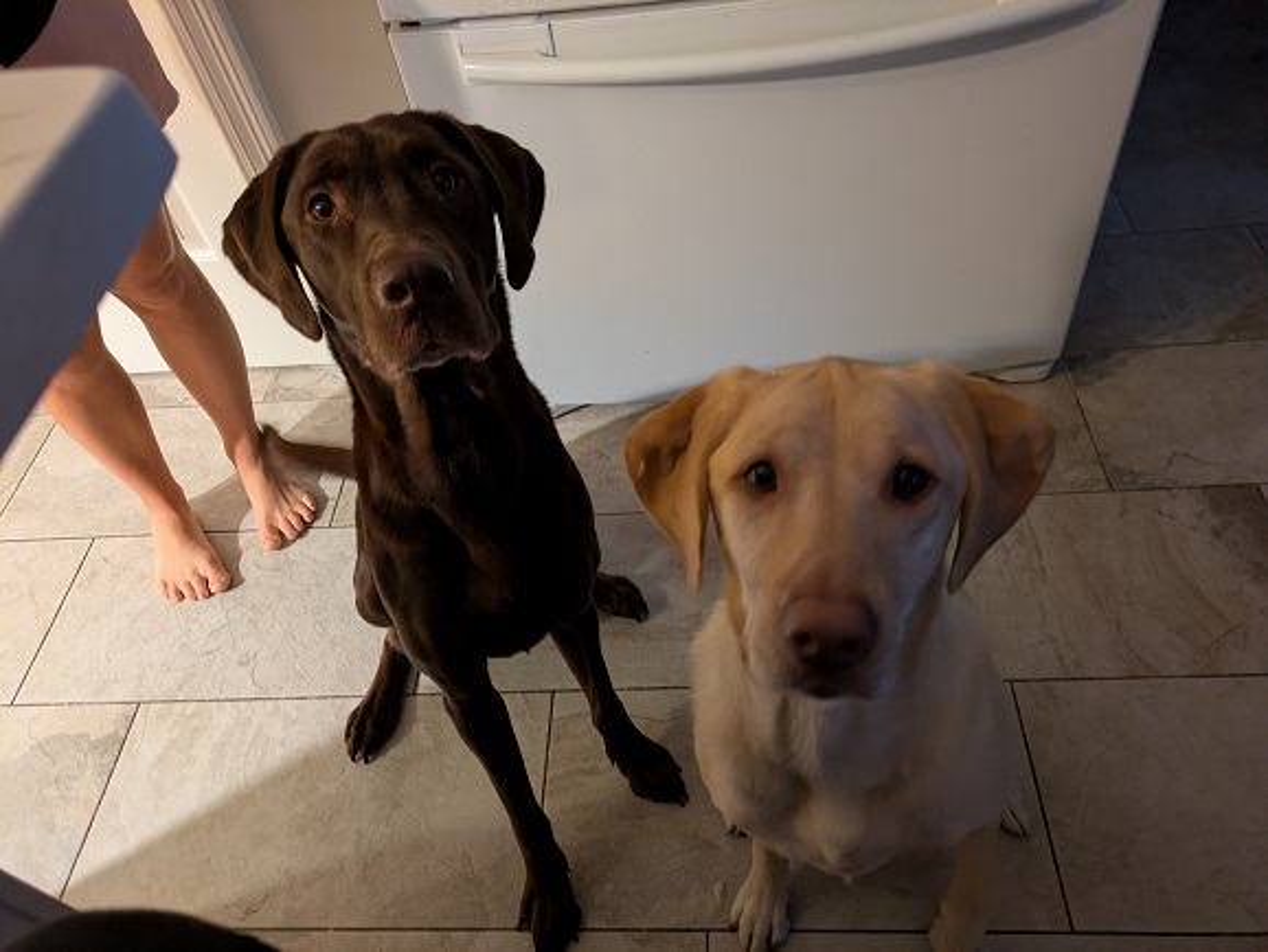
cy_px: 476
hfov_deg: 69.4
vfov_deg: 54.9
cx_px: 634
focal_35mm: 25
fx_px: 916
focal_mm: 5.43
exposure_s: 1/24
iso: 545
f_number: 1.89
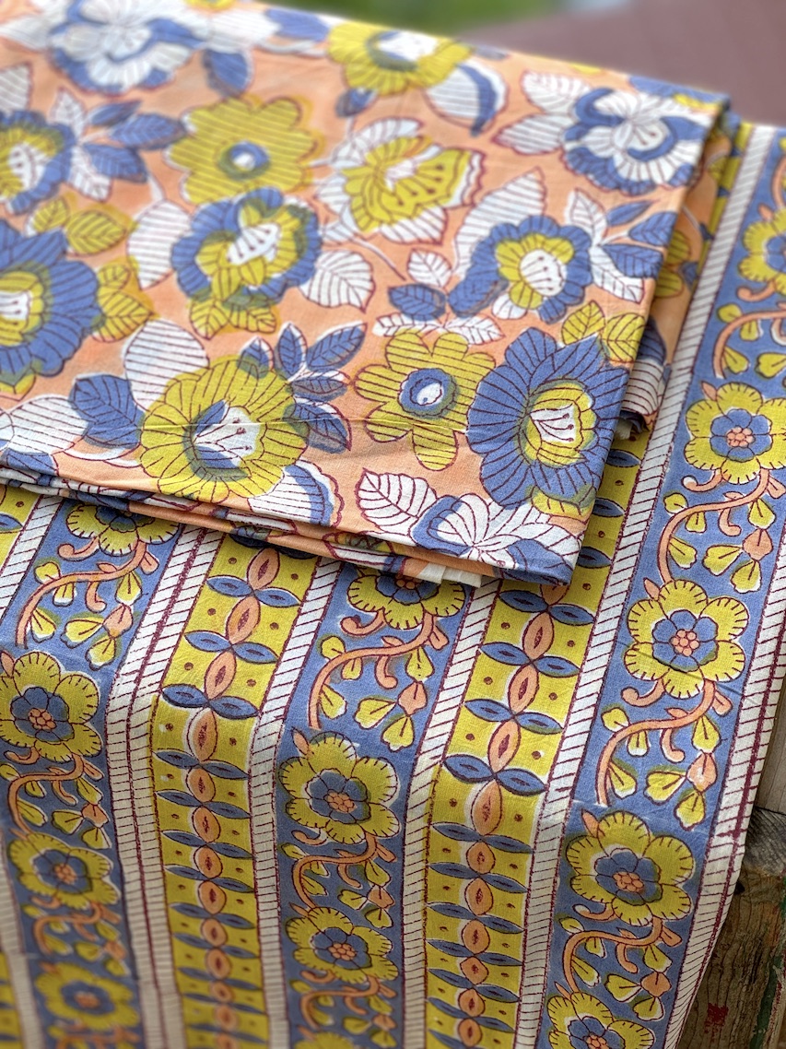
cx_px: 393
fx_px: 2332
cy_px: 524
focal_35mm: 77
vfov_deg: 25.3
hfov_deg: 19.1
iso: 25
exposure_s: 1/99
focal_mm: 9
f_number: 2.8
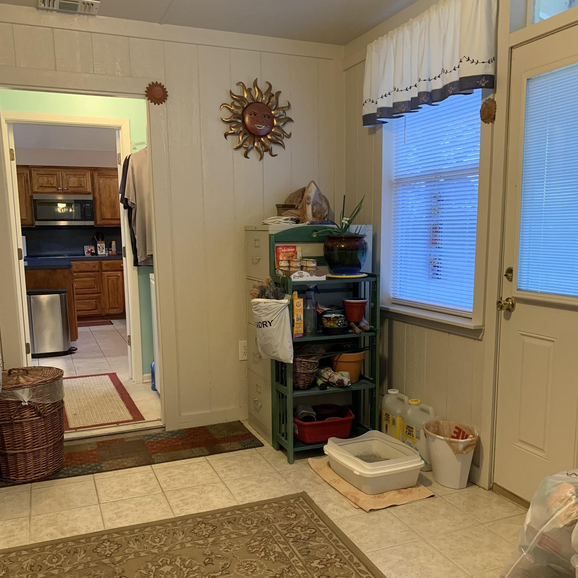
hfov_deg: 52.5
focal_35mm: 31
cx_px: 289
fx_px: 586
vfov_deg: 52.4
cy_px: 321
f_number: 1.8
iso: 400
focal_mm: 4.25
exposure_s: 1/40
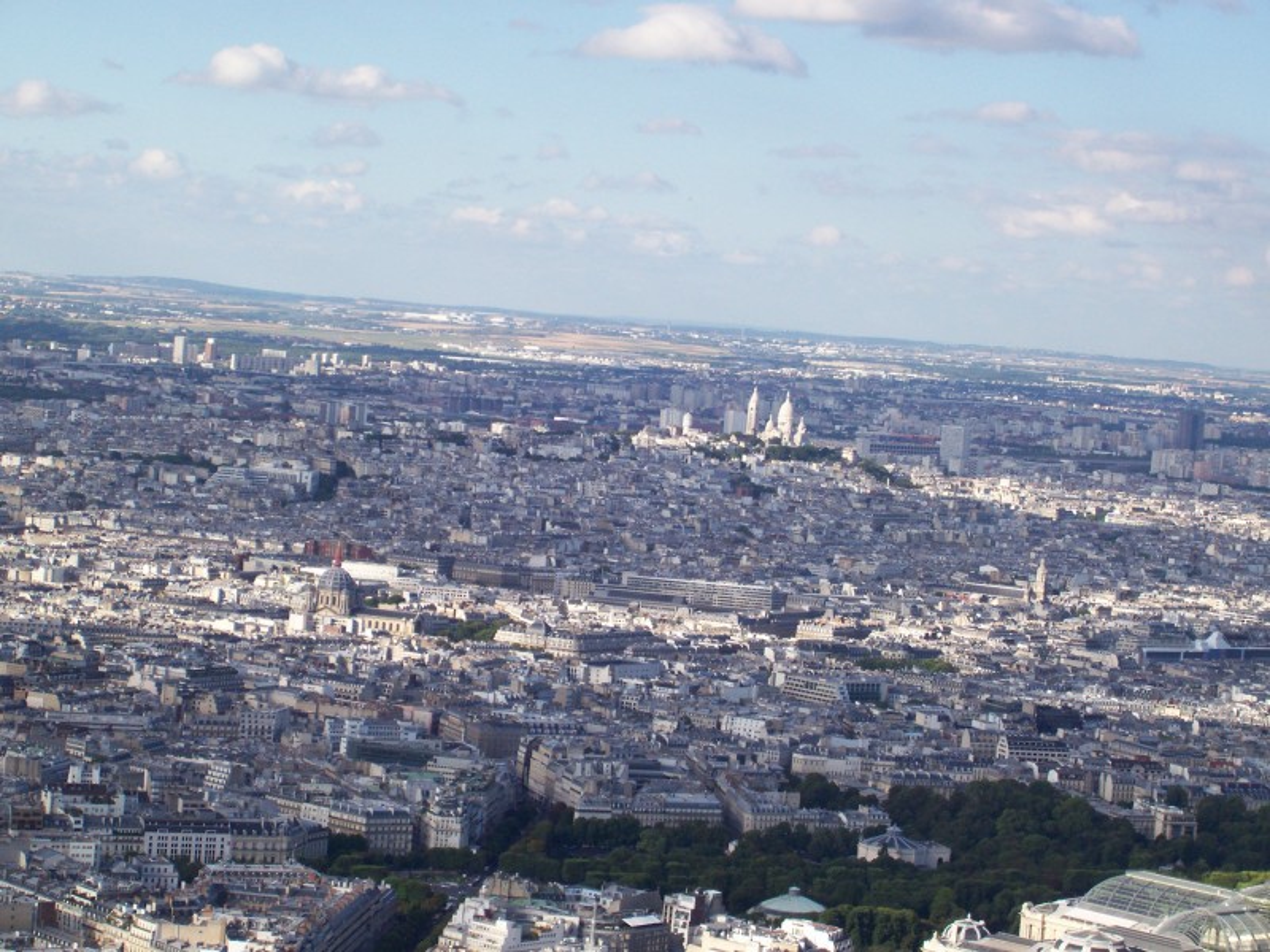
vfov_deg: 14.5
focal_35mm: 102
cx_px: 635
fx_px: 3742
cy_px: 476
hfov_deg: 19.3
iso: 80
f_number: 4.6
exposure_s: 1/463
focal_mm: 16.8
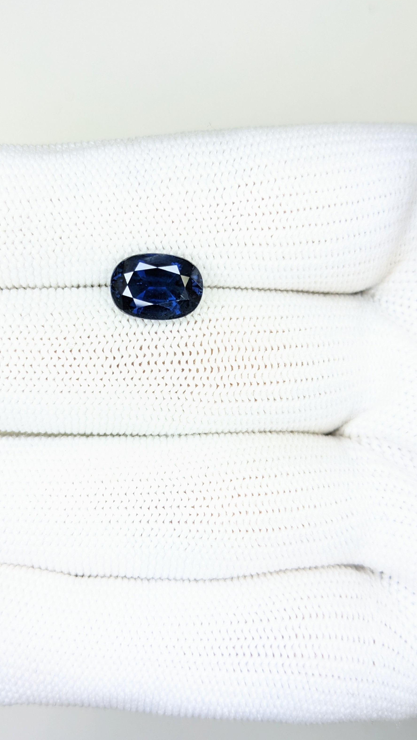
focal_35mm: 30
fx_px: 590
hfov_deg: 38.6
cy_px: 367
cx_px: 144
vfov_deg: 64.3
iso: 55
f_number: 1.73
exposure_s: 1/120
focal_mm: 4.38
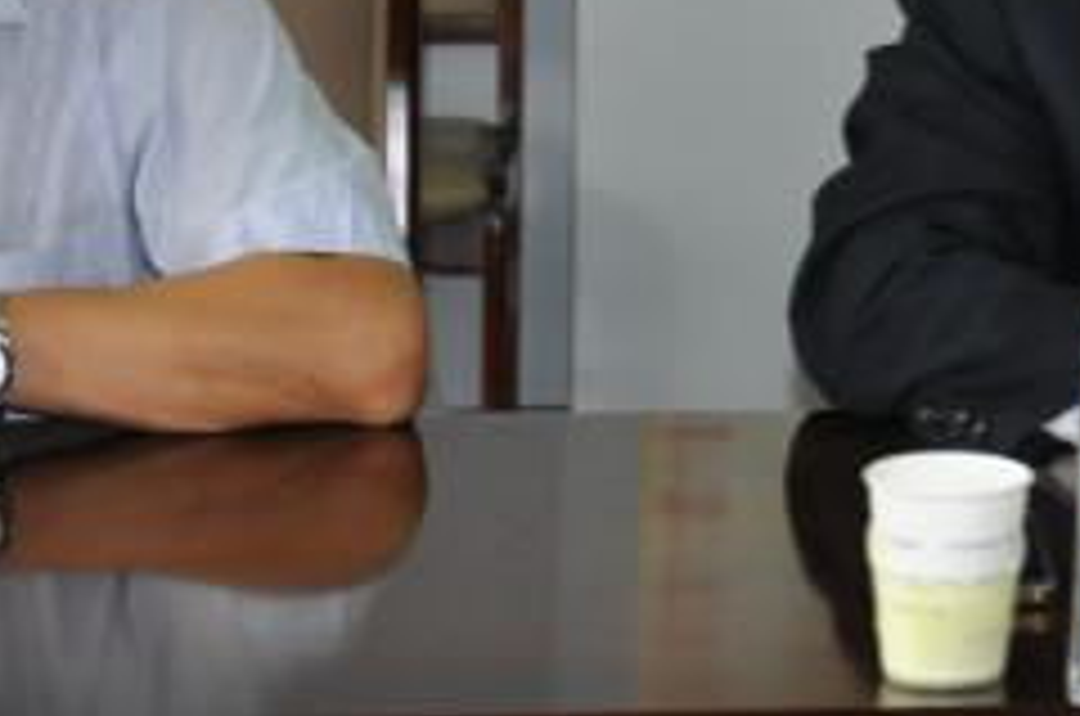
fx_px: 5389
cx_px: 1269
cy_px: -176
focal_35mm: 180
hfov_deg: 11.2
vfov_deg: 7.5
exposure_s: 1/60
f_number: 4.8
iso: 800
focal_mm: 48
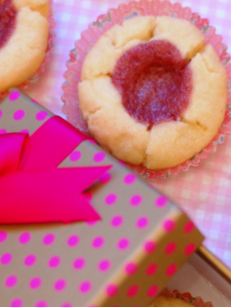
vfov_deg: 13.5
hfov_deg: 10.1
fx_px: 1299
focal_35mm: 146
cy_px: 227
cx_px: 173
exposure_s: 1/40
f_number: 2
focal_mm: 50
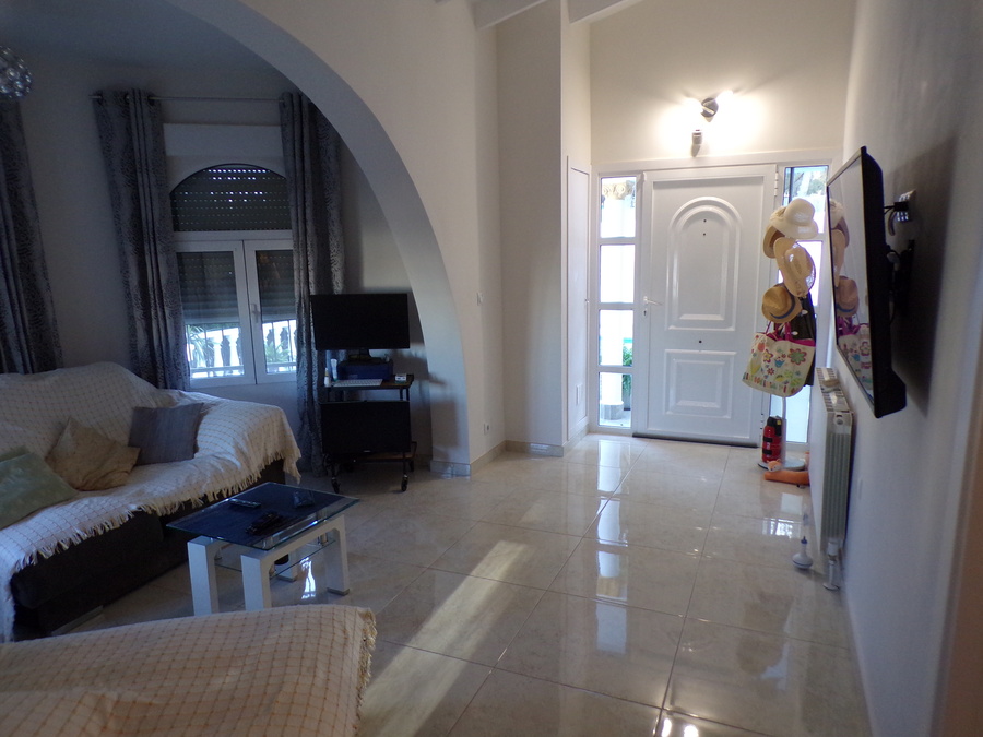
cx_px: 492
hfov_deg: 71.6
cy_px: 368
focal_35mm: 24
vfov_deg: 56.8
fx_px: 682
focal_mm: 4.3
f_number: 3
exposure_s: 1/34
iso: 200
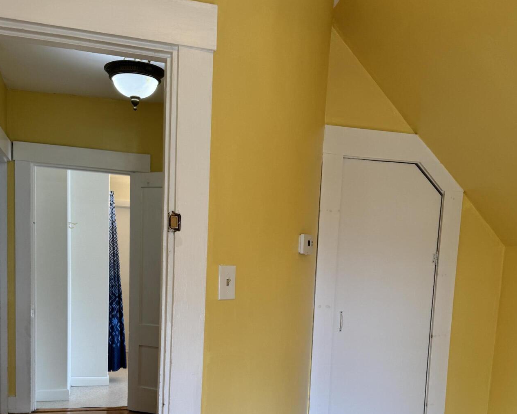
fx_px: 566
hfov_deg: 49.1
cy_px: 330
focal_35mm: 37
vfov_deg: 38.7
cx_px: 265
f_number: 1.78
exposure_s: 1/120
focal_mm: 6.76
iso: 80
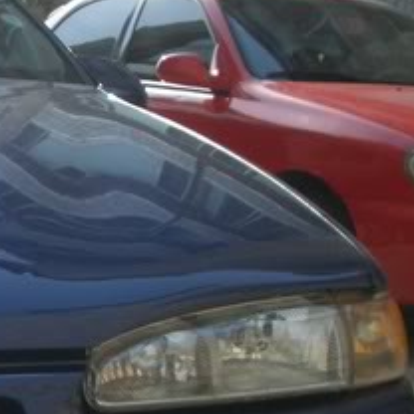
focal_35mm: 119
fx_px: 1610
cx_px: -217
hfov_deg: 13.7
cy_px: 328
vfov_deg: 14.6
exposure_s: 1/800
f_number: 2.6
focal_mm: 5.8
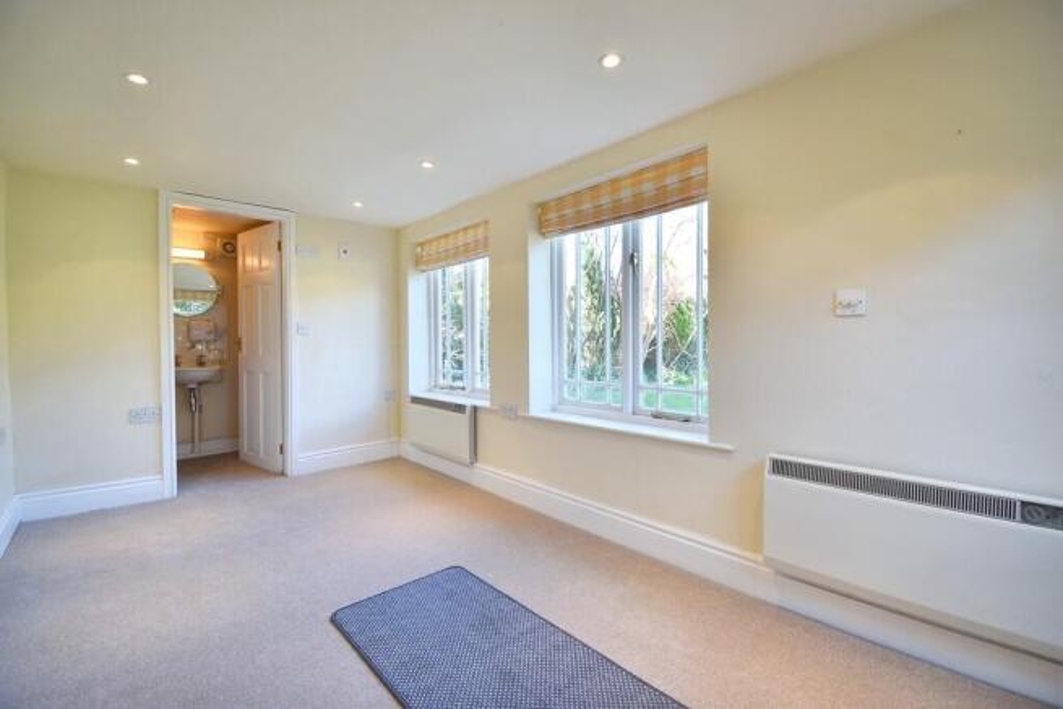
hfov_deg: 100.4
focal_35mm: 15
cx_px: 532
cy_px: 354
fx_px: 443
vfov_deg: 77.4
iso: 100
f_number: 4.5
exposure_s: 1/30
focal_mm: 10
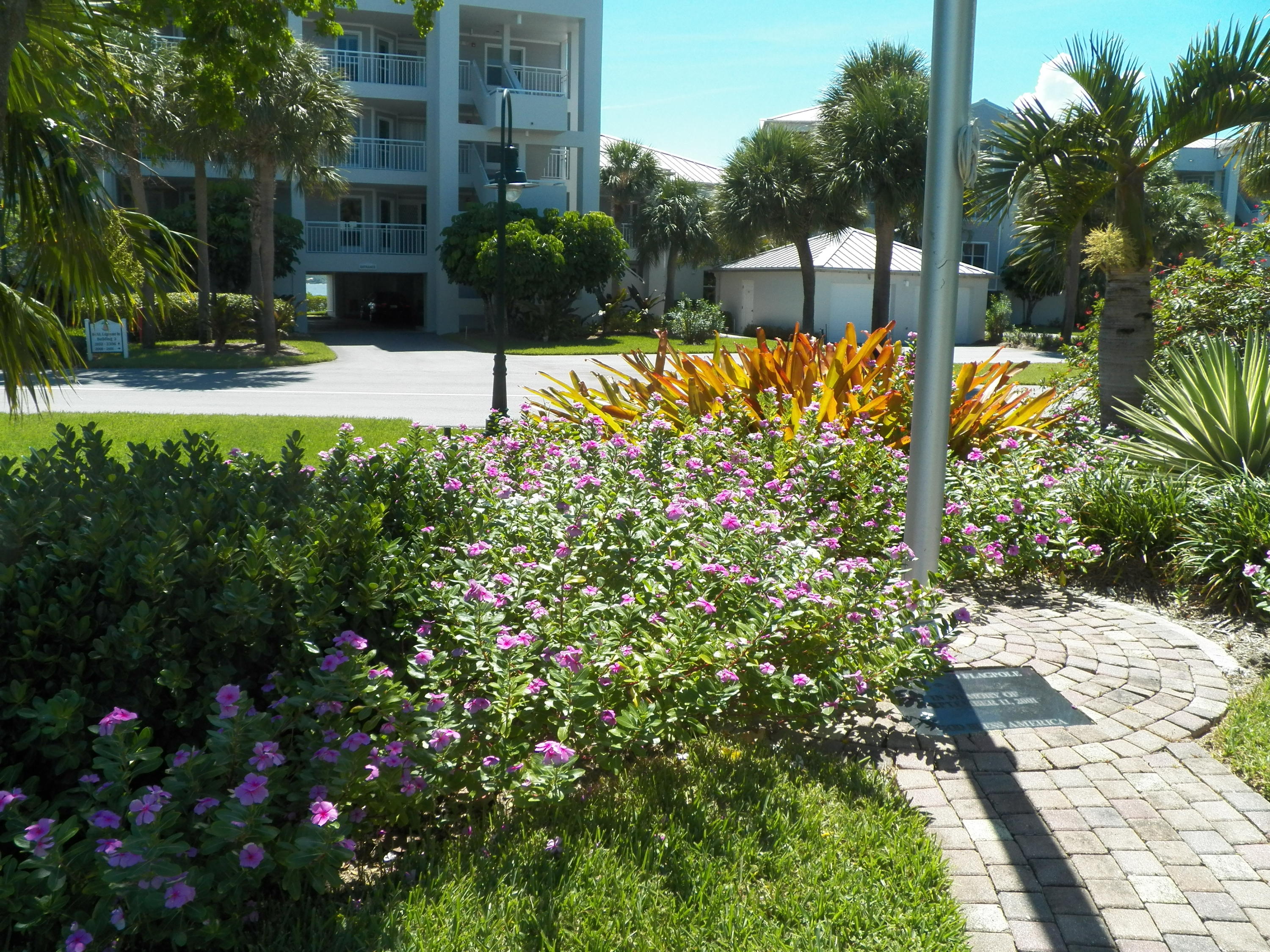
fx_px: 1027
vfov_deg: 49.7
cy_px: 476
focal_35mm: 28
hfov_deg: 63.4
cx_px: 635
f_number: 4
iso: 125
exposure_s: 1/1000
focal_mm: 4.9
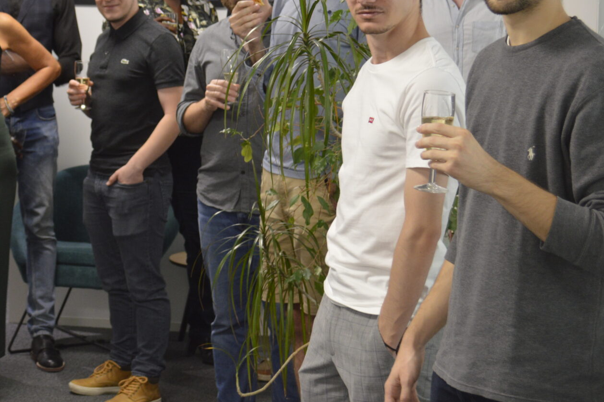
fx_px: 1794
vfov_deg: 12.6
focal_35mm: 107
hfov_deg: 18.6
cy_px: -6
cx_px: -8
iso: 560
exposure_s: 1/15
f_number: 5
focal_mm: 35
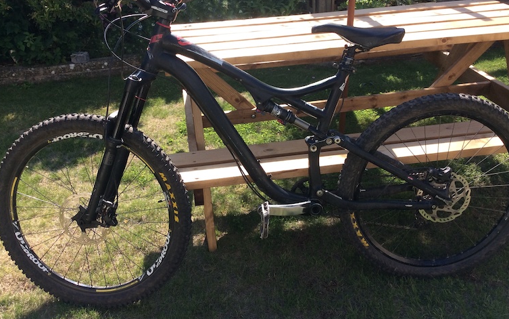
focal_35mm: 36
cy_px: 145
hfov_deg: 54.0
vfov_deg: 35.3
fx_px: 500
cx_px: 251
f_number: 2.4
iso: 32
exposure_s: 1/622
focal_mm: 3.3
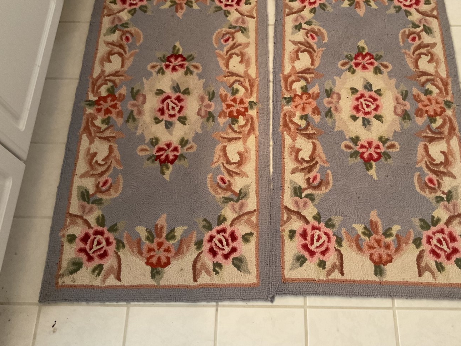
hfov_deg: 53.8
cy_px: 144
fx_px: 453
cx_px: 257
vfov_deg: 41.6
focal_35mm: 34
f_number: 1.8
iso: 200
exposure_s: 1/40
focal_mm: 3
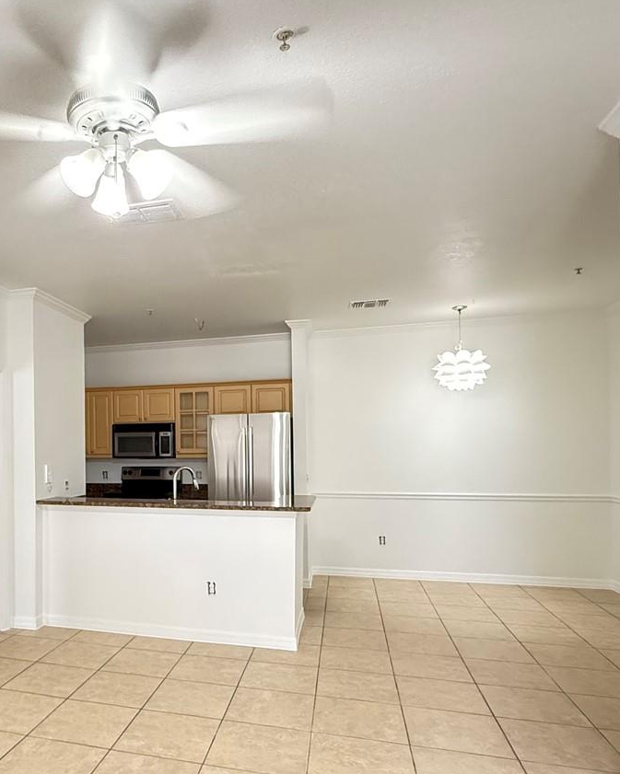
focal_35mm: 26
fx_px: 596
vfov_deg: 65.7
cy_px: 444
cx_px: 150
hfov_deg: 52.4
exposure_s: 1/60
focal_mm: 2.22
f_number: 2.2
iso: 800
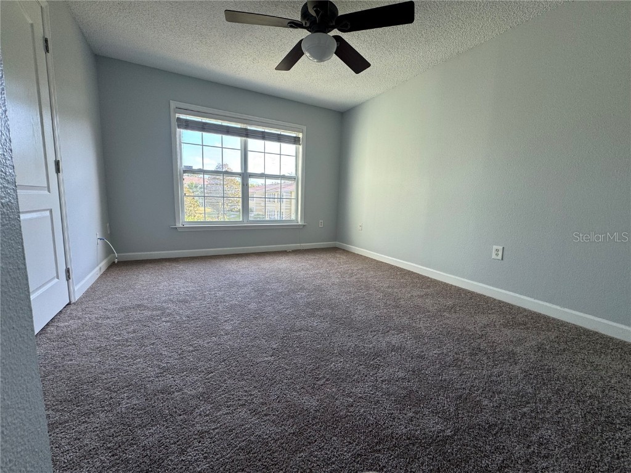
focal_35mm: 14
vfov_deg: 85.7
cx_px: 316
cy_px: 236
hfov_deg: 102.1
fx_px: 255
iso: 64
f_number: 2.2
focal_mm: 2.22
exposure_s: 1/99
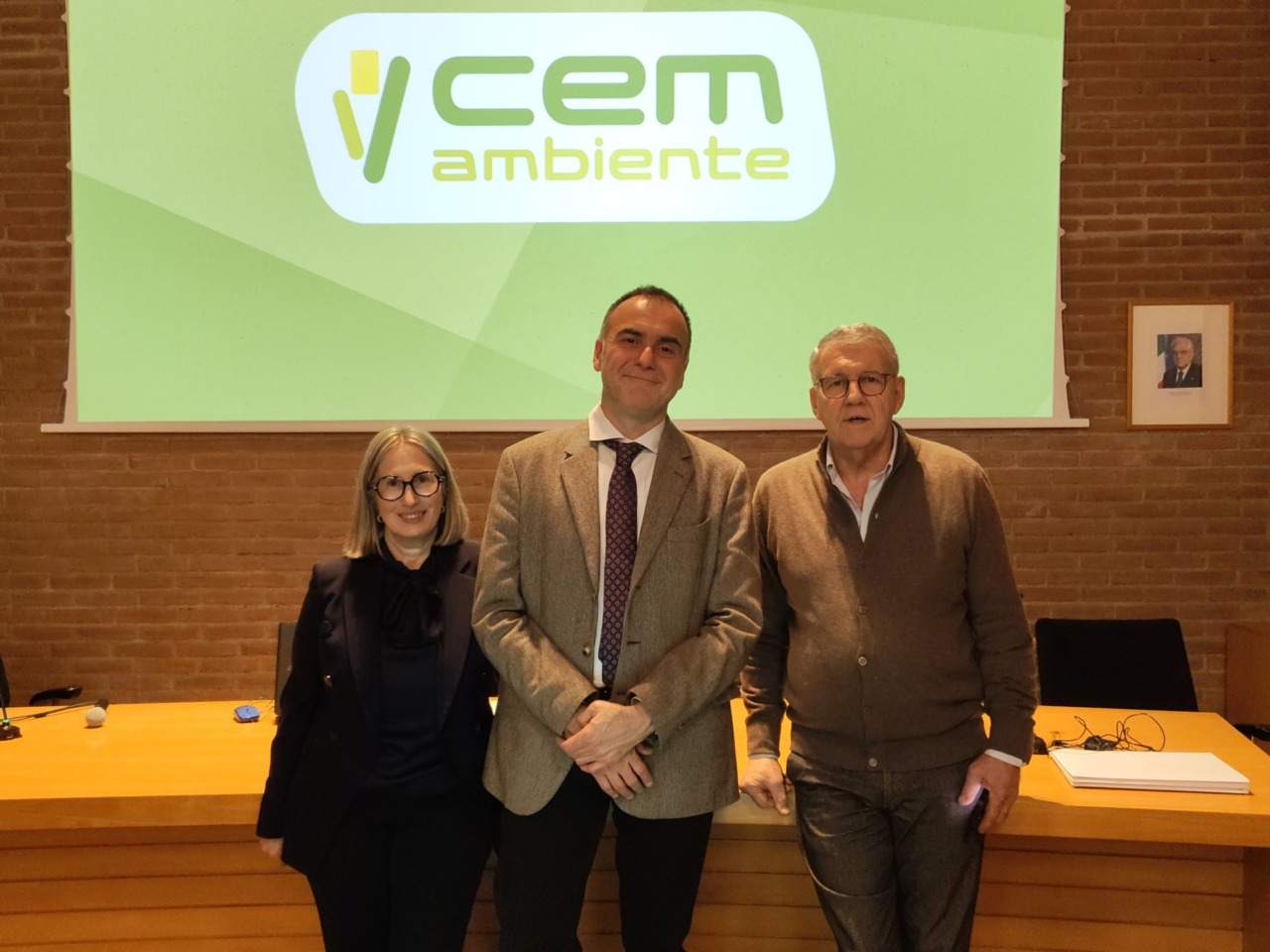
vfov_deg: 45.4
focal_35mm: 31
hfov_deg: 58.4
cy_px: 476
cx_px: 635
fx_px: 1137
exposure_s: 1/100
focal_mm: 5.56
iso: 1026
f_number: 1.88
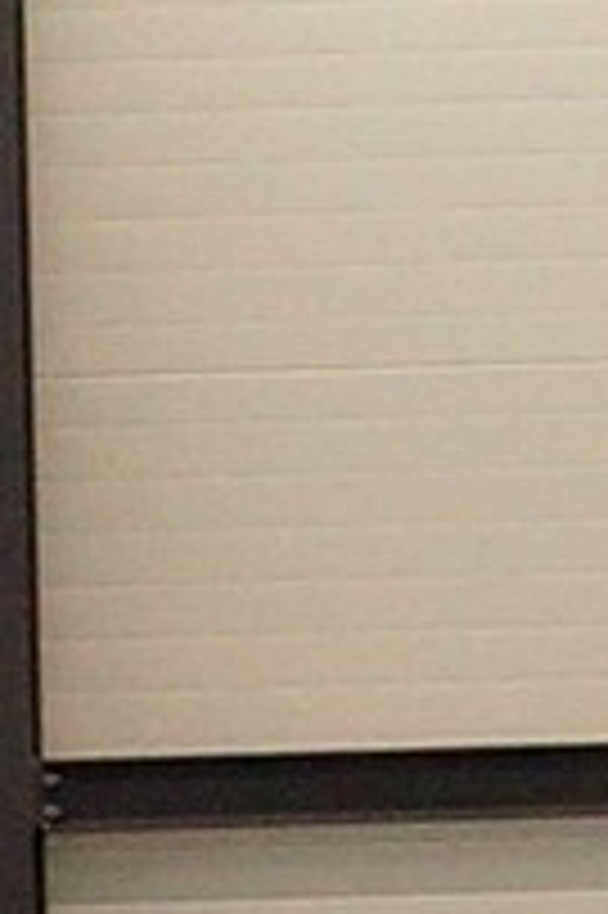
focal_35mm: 197
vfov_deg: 9.9
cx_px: 912
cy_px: 1675
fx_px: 4999
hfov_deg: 6.9
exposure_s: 1/250
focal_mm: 26
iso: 1250
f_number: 3.2
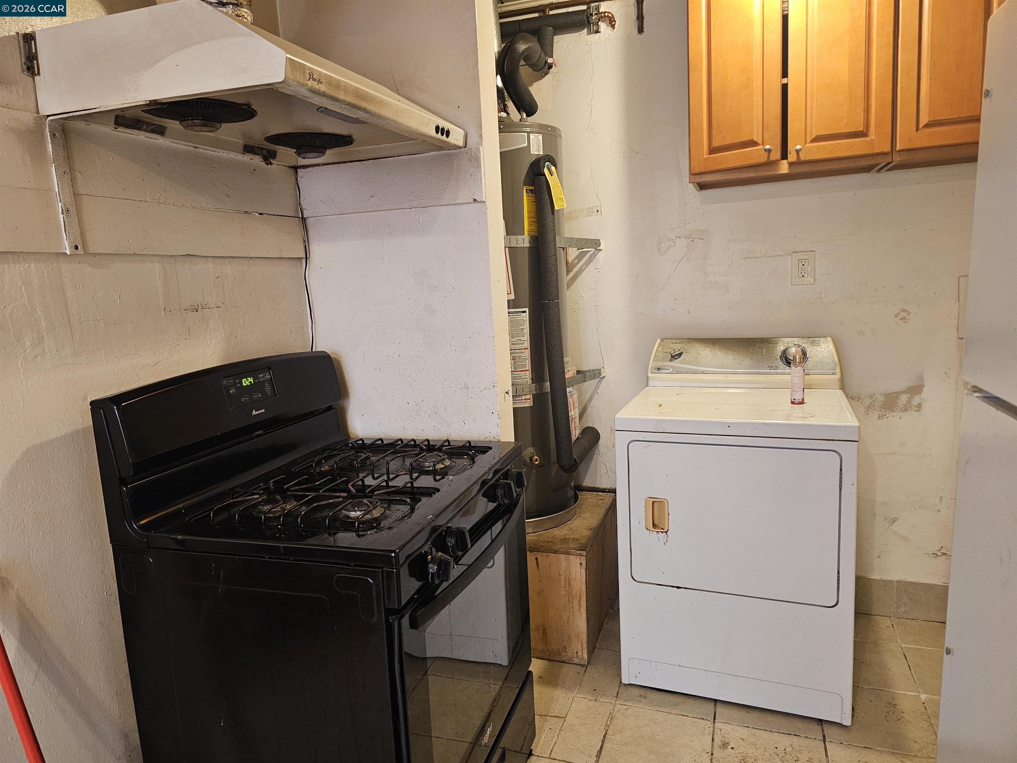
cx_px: 508
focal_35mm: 23
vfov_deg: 58.9
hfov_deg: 73.9
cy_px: 382
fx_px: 676
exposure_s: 1/60
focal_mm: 6.3
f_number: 1.7
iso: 800
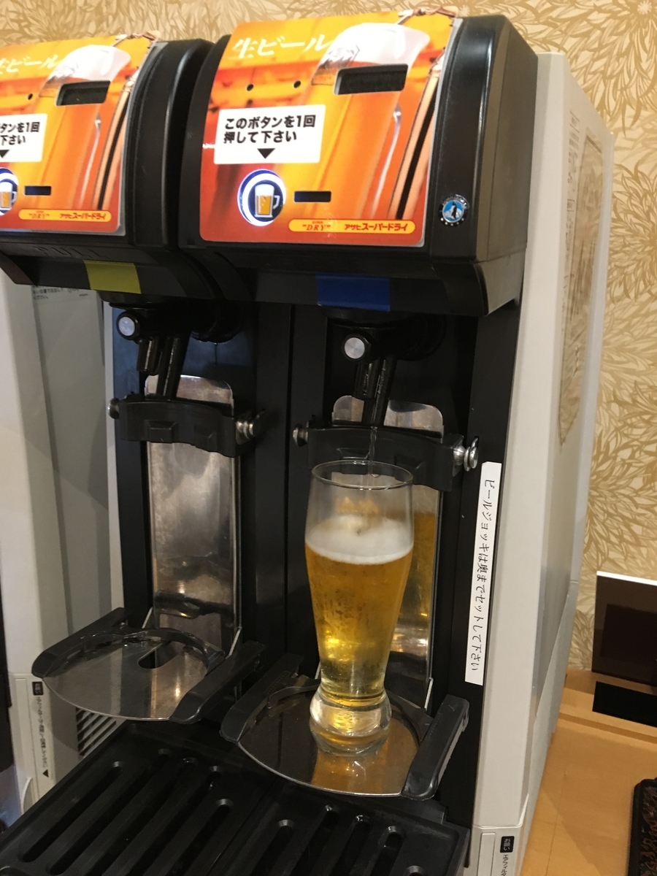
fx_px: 734
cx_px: 328
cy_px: 438
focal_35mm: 29
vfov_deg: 61.7
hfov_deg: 48.2
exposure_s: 1/17
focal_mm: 4.15
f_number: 2.2
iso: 200
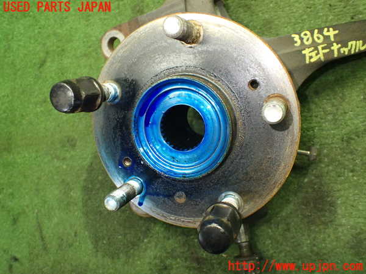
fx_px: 317
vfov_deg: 46.8
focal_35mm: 30
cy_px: 137
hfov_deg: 60.0
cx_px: 183
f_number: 2.3
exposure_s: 1/100
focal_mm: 5.4
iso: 800
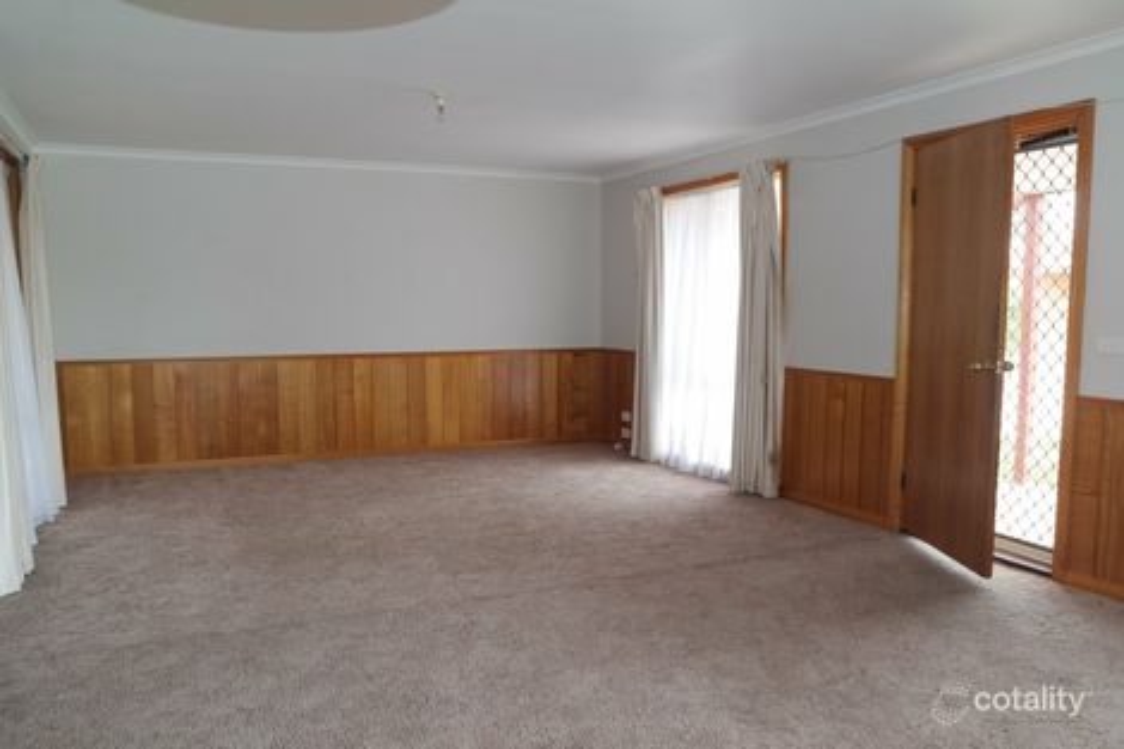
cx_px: 562
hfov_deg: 73.8
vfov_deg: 53.1
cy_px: 374
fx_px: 749
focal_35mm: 24
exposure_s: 1/30
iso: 400
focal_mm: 16
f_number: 5.6
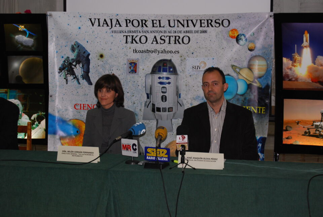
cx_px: 162
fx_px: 742
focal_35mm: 82
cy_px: 108
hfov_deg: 24.6
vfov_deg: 16.6
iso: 400
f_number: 5.6
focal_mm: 55
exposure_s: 1/60
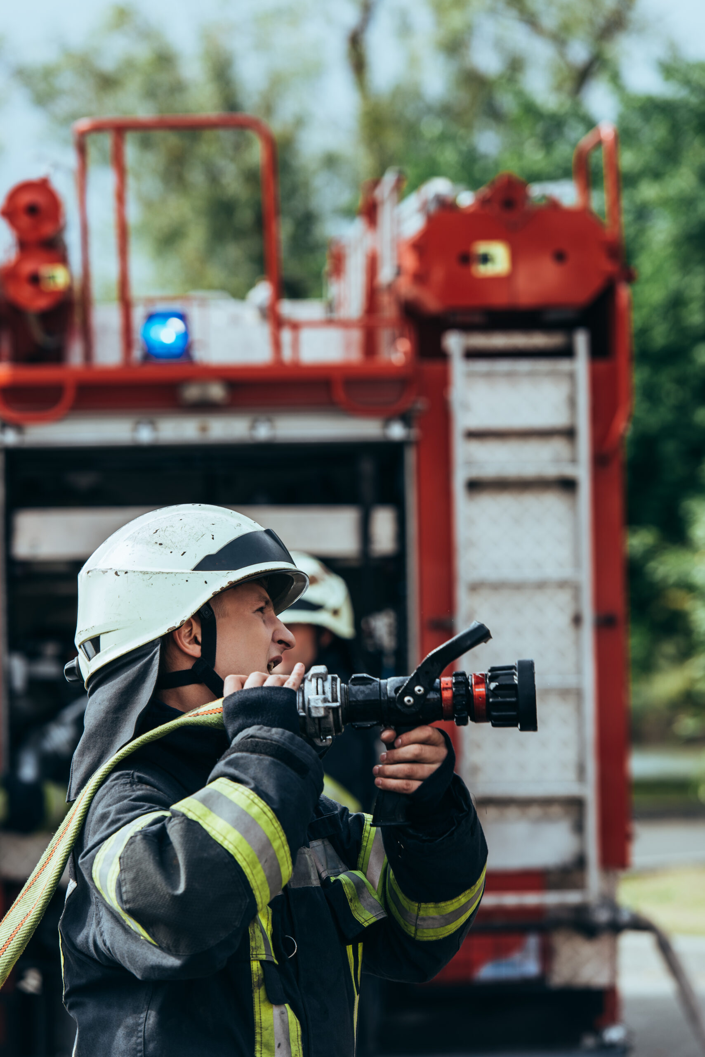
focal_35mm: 140
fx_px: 4108
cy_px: 528
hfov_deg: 9.8
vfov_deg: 14.6
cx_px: 352
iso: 100
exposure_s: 1/400
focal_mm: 140
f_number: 4.5
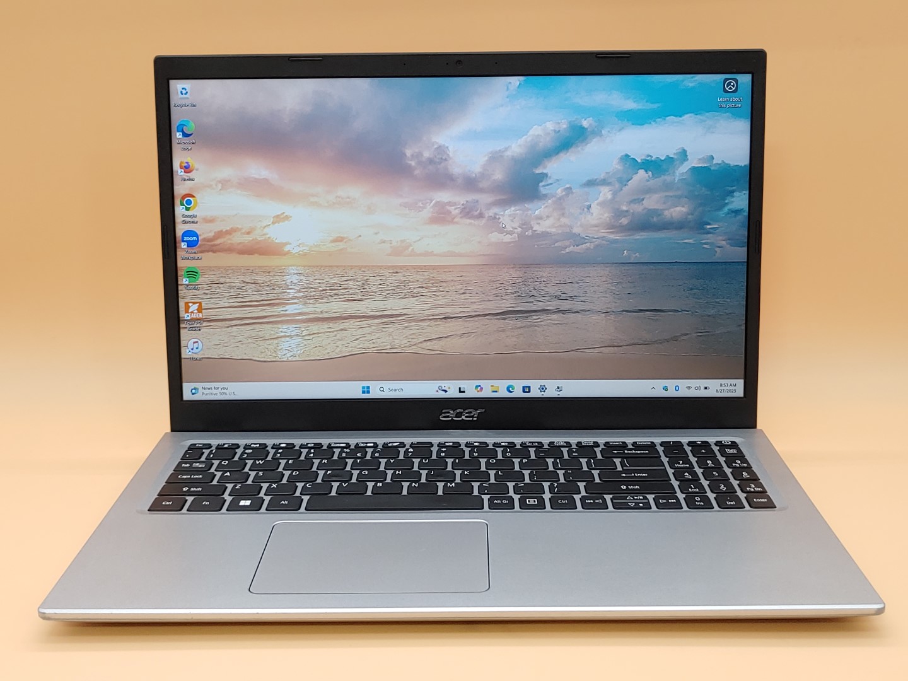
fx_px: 1154
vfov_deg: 32.9
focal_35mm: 44
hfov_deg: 42.9
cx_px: 454
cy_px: 340
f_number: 1.8
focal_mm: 4.36
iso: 50
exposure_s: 1/64
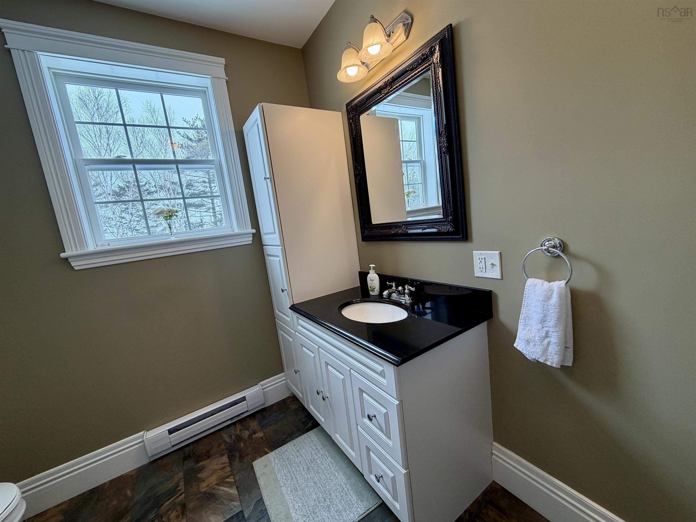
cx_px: 348
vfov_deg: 85.7
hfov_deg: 102.1
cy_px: 261
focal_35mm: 14
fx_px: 281
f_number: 2.2
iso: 100
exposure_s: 1/120
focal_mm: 2.22
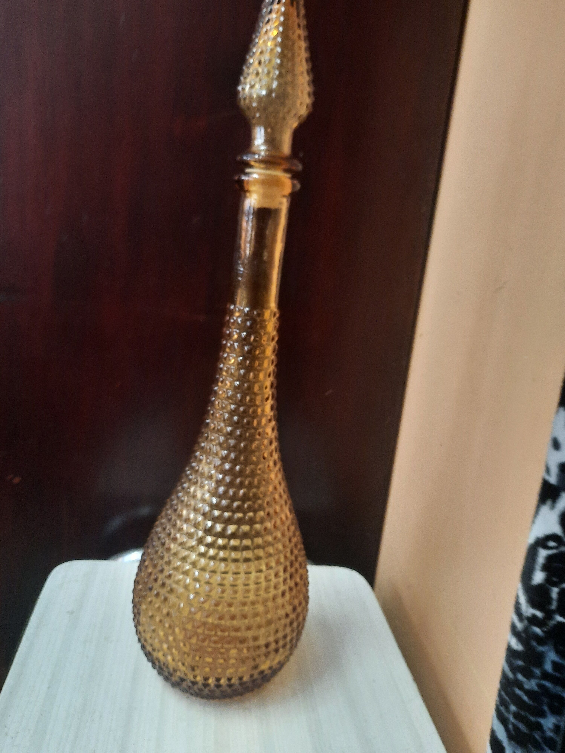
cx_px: 282
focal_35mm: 25
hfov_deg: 54.9
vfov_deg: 69.4
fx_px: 544
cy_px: 376
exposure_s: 1/33
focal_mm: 4.6
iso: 320
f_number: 2
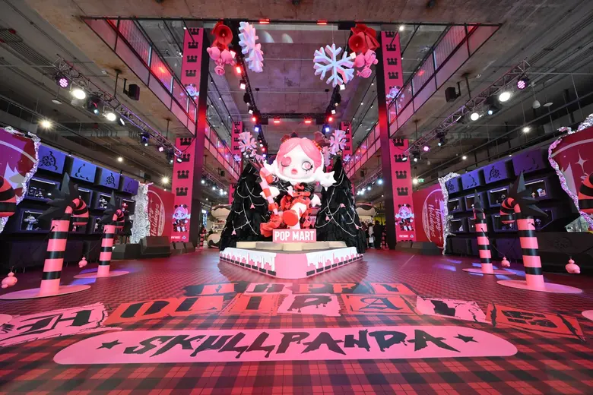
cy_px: 198
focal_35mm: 14
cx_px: 296
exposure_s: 1/320
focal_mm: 14
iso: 3200
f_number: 7.1
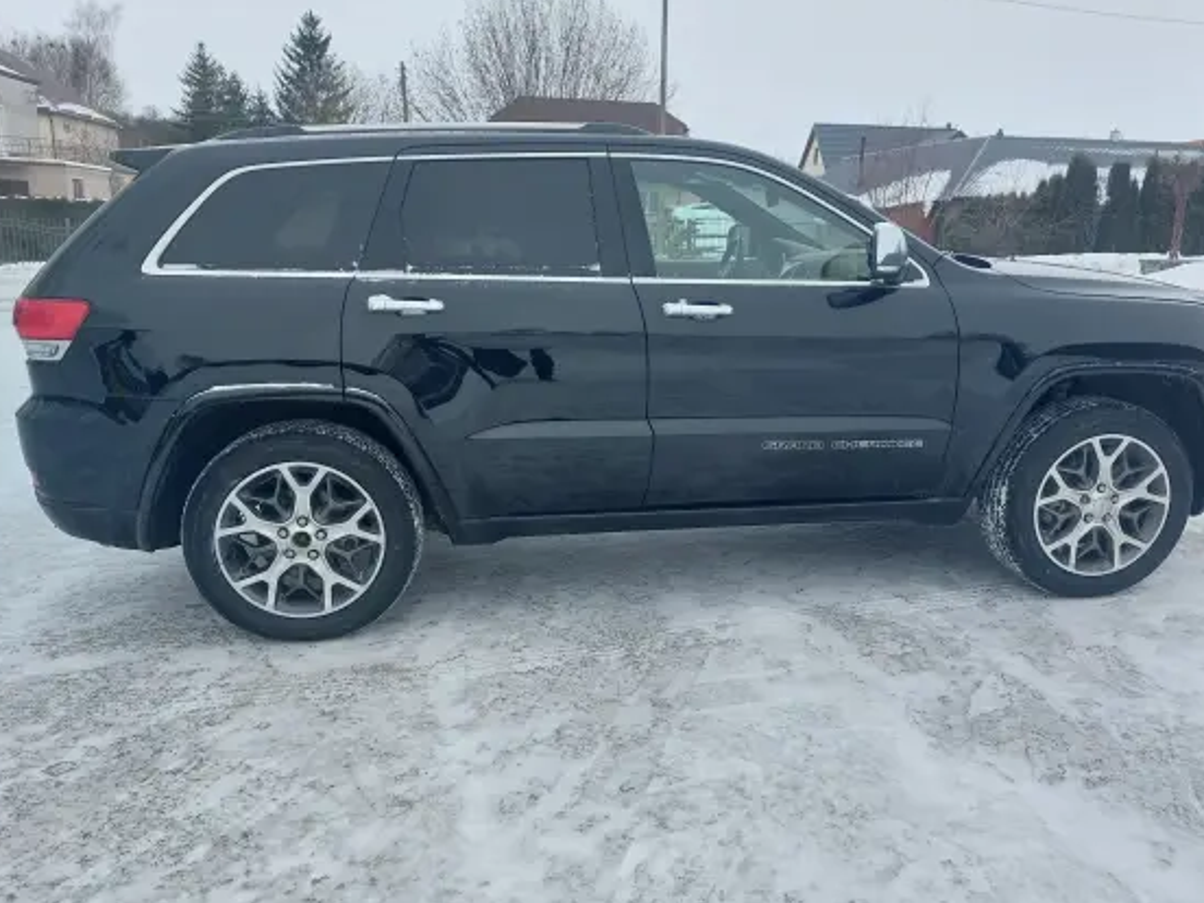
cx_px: 630
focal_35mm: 29
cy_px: 471
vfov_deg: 48.2
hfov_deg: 61.6
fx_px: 1009
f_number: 1.8
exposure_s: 1/471
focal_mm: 5.23
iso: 25
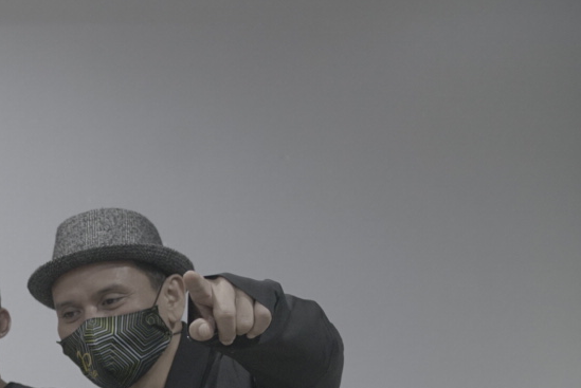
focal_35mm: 103
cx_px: -257
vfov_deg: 13.0
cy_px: 467
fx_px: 1664
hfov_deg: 18.0
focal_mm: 35
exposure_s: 1/50
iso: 6400
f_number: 3.2
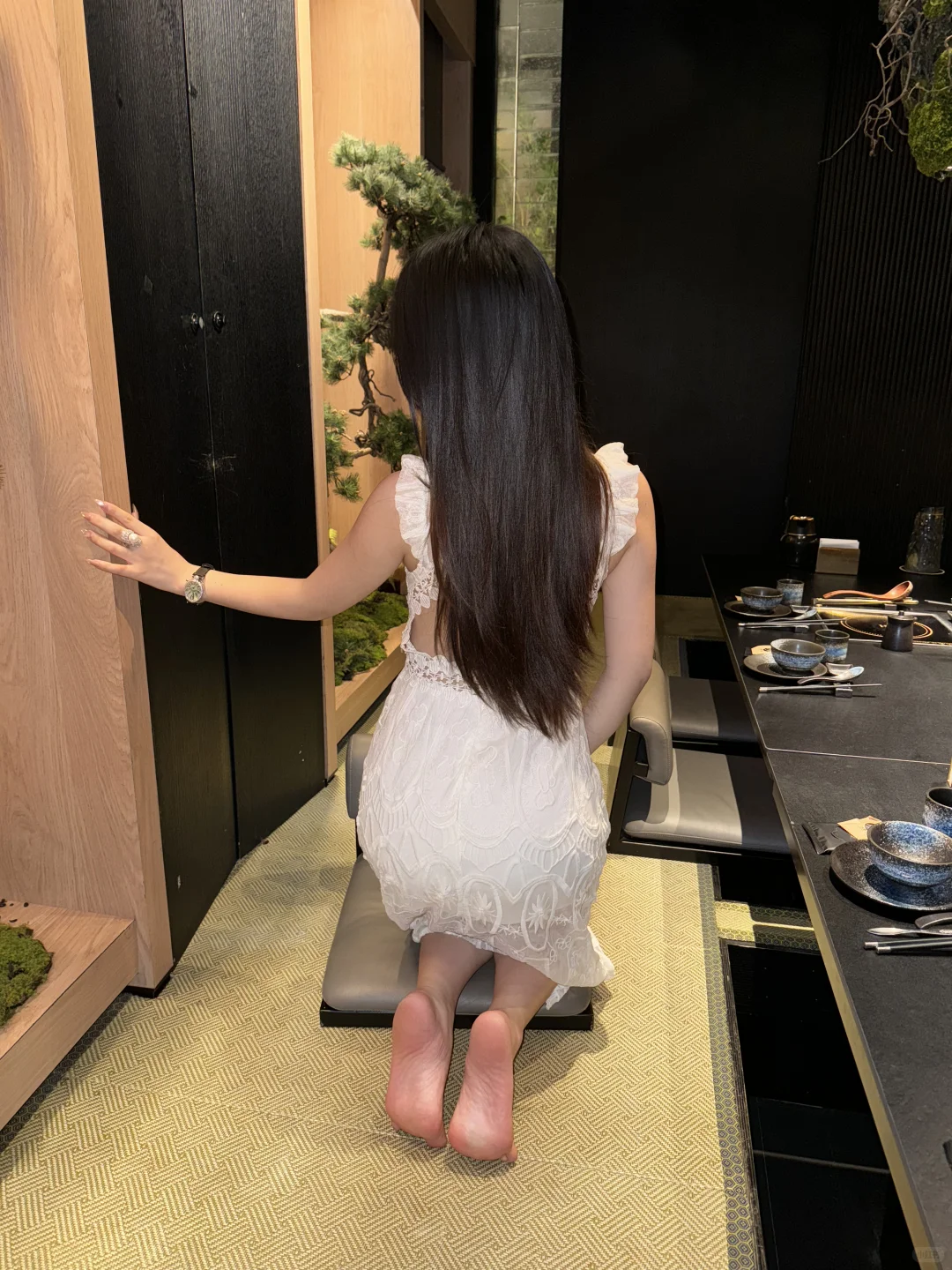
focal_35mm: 24
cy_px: 635
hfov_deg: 56.8
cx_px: 476
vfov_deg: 71.6
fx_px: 880
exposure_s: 1/9
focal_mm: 6.76
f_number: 1.78
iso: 50
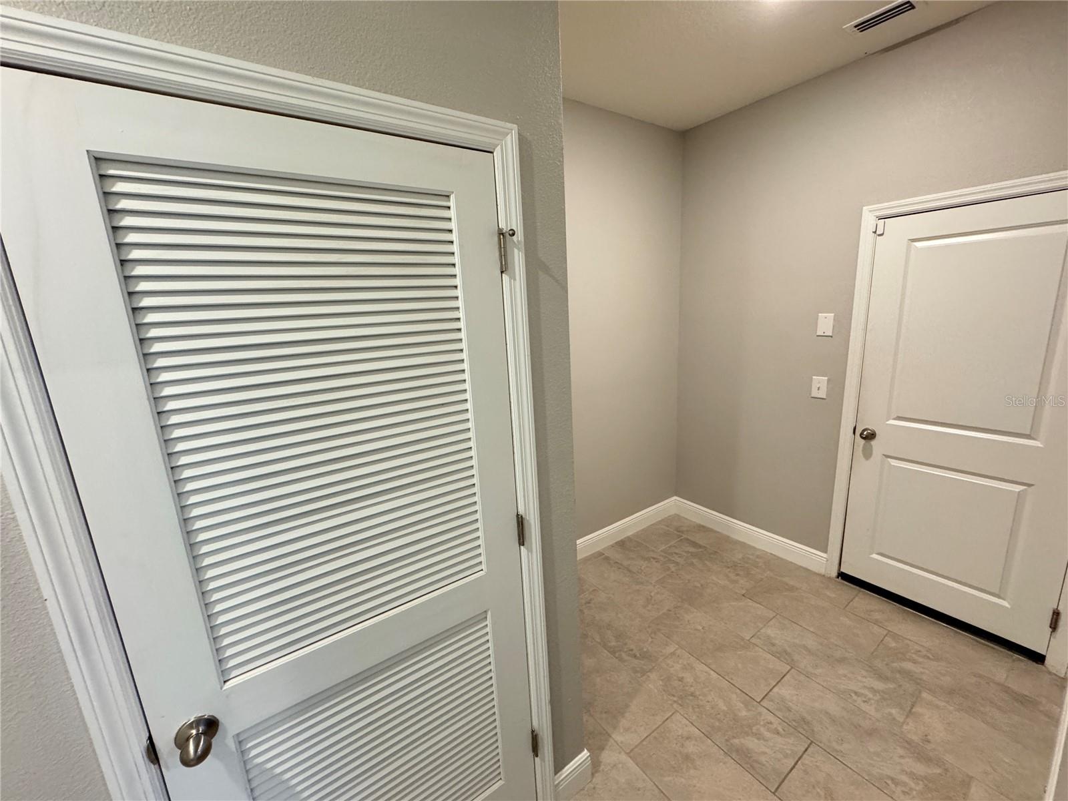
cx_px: 534
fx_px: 432
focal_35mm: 14
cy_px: 400
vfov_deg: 85.7
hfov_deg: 102.1
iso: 400
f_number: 2.2
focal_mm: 2.22
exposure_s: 1/60
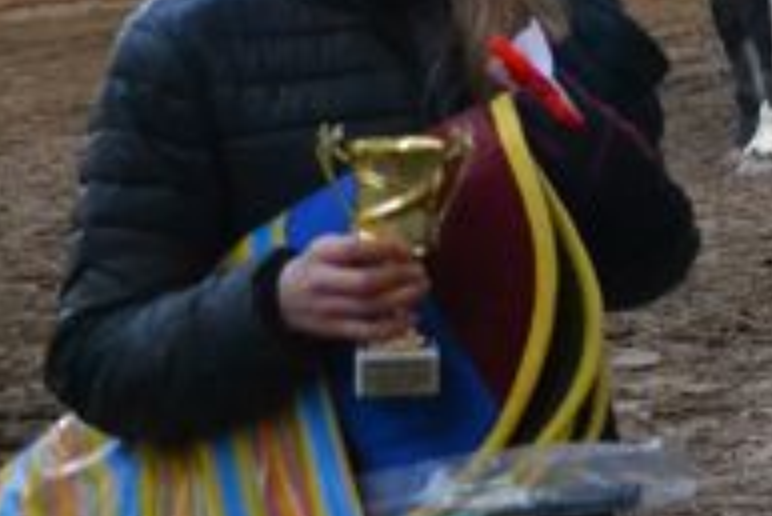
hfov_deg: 11.7
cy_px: -44
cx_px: 1632
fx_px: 3305
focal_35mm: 154
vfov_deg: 8.9
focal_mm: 22
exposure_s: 1/400
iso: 3200
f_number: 3.8
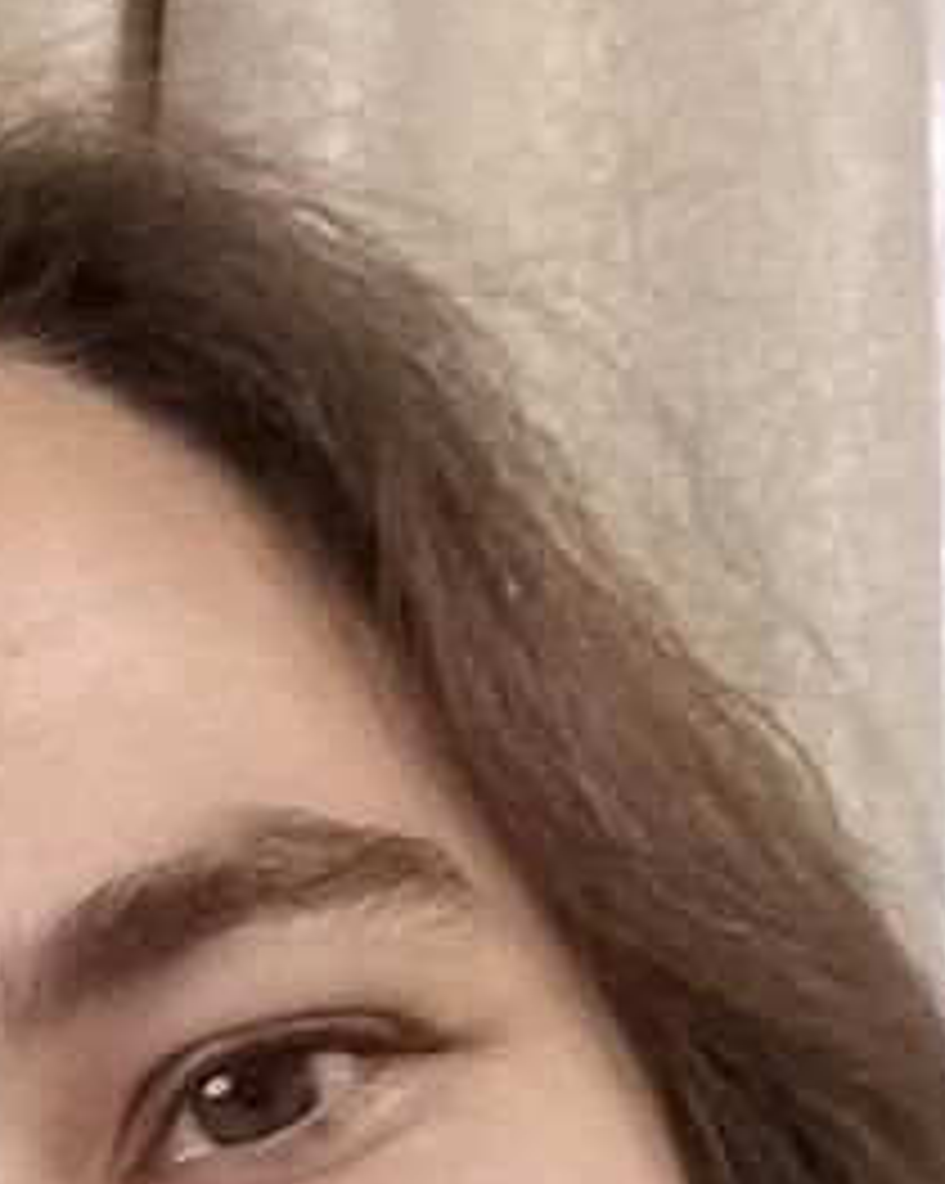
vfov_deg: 15.8
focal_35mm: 114
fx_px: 3990
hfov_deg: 13.5
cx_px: 256
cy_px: 1630
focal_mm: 3.26
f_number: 2.4
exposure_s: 1/25
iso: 800
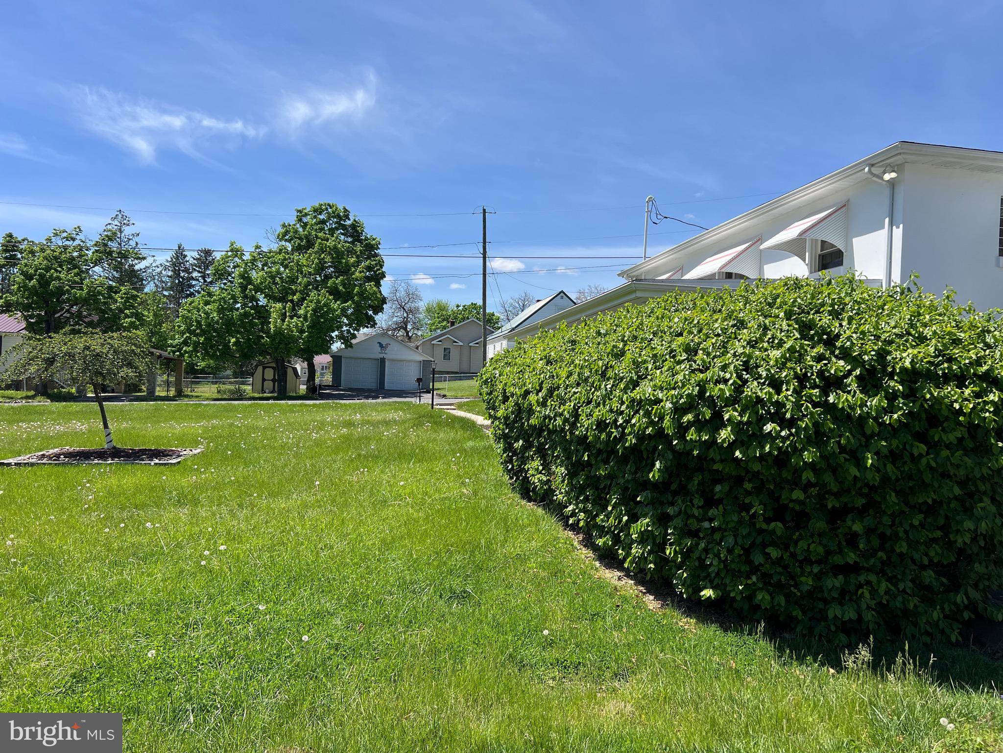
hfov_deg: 67.3
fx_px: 753
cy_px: 376
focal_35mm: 26
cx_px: 502
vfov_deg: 53.1
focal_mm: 5.7
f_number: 1.5
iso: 50
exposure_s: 1/3356
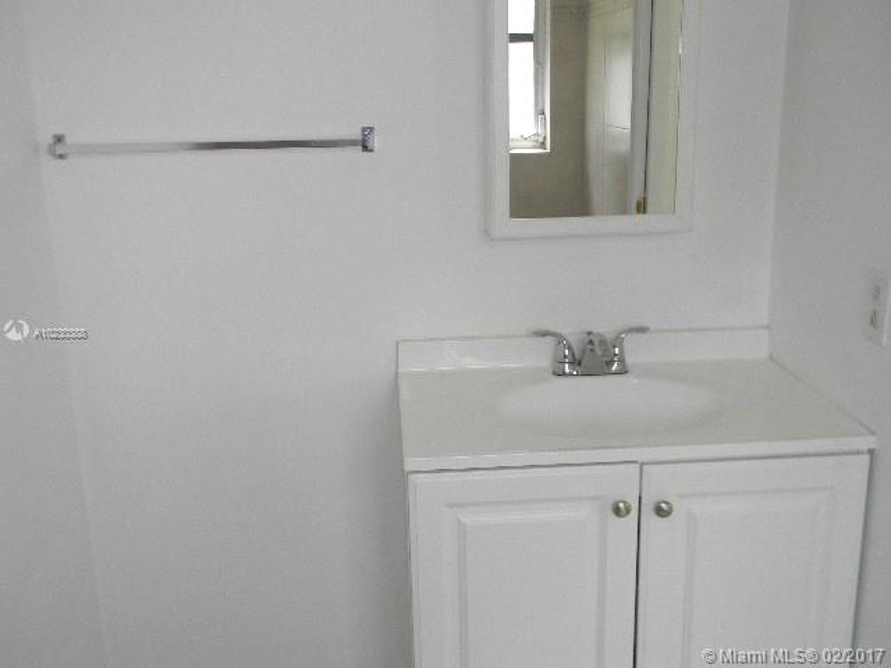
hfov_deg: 51.4
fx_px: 927
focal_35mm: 36
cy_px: 334
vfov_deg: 39.7
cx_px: 446
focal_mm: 6.4
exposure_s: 1/30
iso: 93
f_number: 3.7
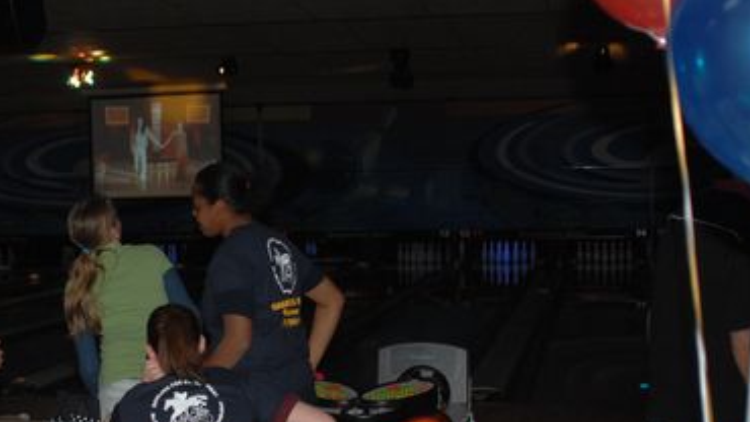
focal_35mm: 76
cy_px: 295
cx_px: 219
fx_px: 1511
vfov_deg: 15.8
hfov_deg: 27.6
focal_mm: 28
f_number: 3.5
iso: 400
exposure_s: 1/125
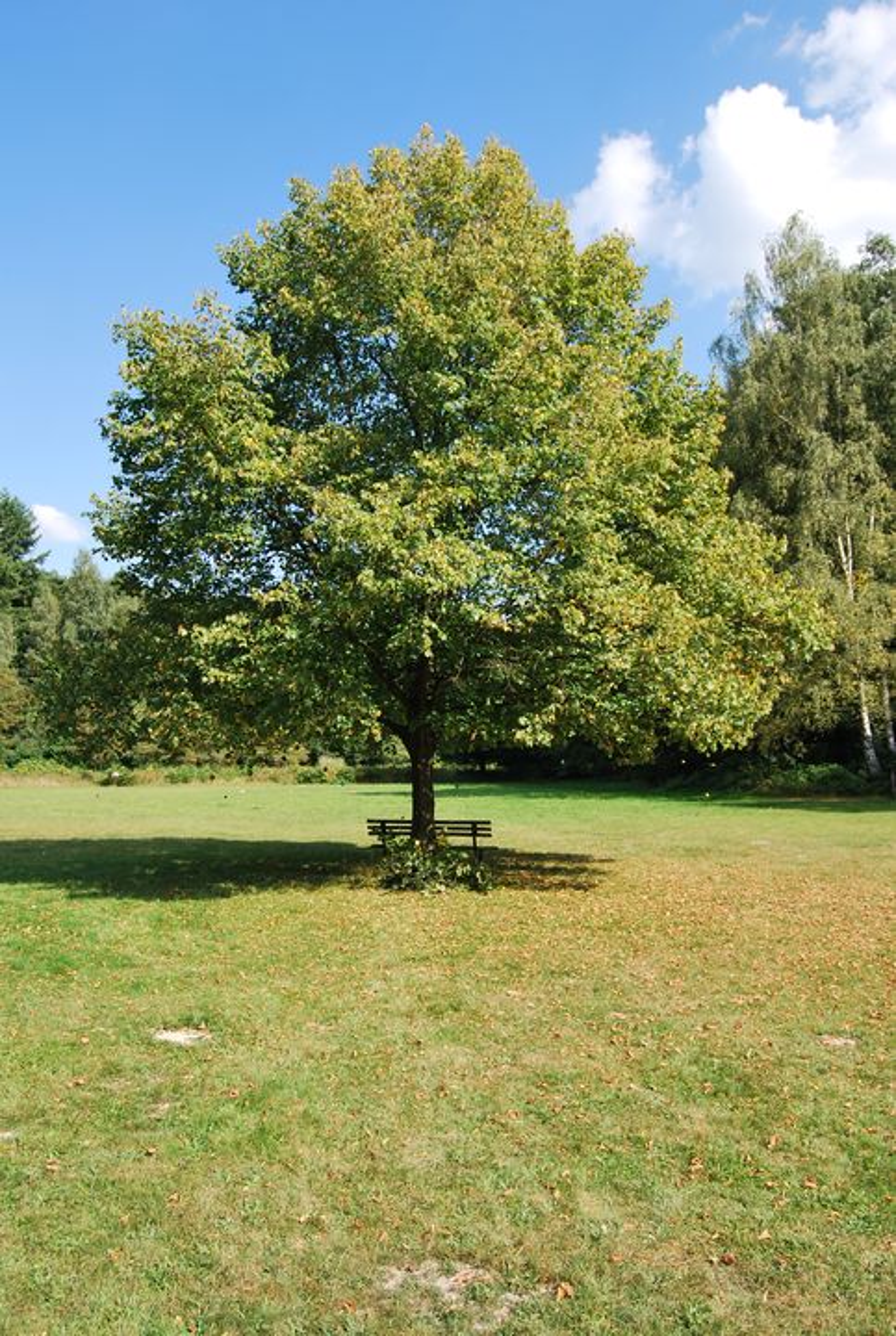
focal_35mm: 28
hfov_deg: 45.8
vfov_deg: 64.5
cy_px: 668
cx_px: 448
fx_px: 1059
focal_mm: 19
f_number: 7.1
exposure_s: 1/200
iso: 100
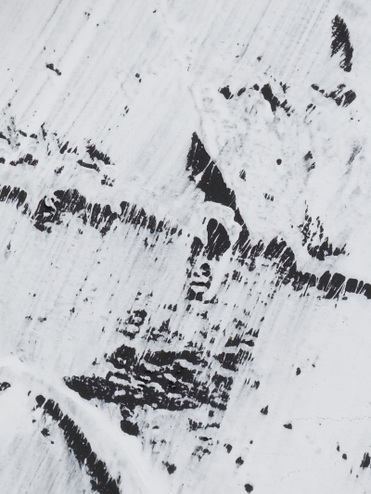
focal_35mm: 475
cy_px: -294
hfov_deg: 3.1
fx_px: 6785
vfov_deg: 4.1
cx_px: -440
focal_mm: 120
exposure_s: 1/100
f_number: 16
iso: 160
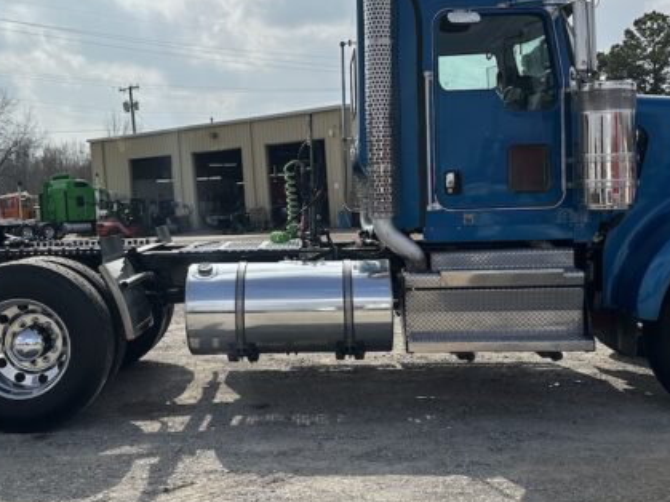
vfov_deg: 32.8
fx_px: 851
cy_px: 214
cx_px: 286
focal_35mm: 44
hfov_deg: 42.8
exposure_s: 1/13699
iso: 80
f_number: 1.78
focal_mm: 6.86
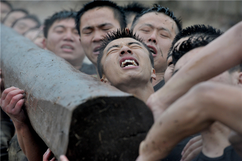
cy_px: 80
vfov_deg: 7.2
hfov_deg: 10.8
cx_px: 121
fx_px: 1276
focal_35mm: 190
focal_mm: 190
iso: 1250
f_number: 5.6
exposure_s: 1/125
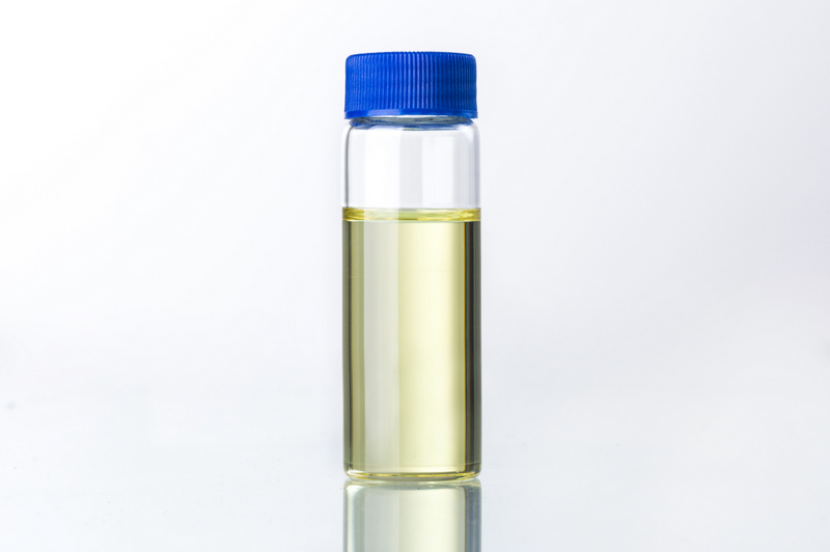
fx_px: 3110
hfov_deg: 15.2
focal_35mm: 135
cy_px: 276
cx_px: 415
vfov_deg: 10.1
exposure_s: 1/125
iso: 200
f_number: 16
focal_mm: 90
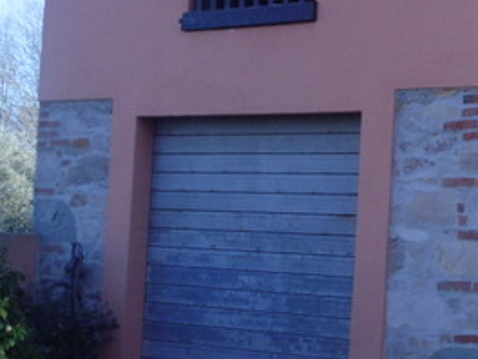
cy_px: 112
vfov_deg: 13.9
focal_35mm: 106
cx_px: 489
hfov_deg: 18.0
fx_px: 1464
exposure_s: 1/640
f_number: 3.5
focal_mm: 6.4
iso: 100
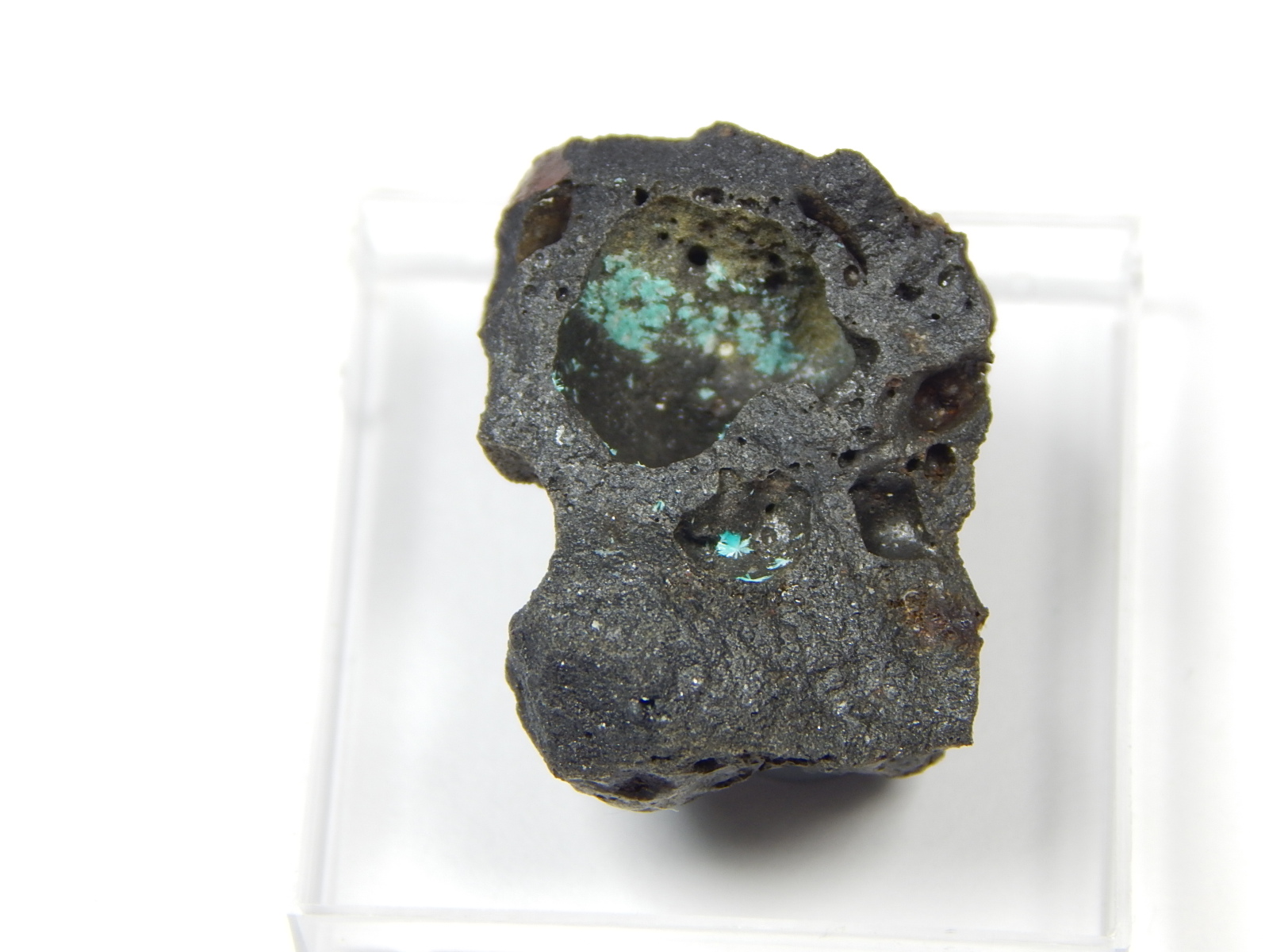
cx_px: 634
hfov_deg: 12.3
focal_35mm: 160
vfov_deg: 9.3
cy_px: 476
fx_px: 5865
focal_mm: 28.7
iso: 125
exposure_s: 1/80
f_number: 5.1
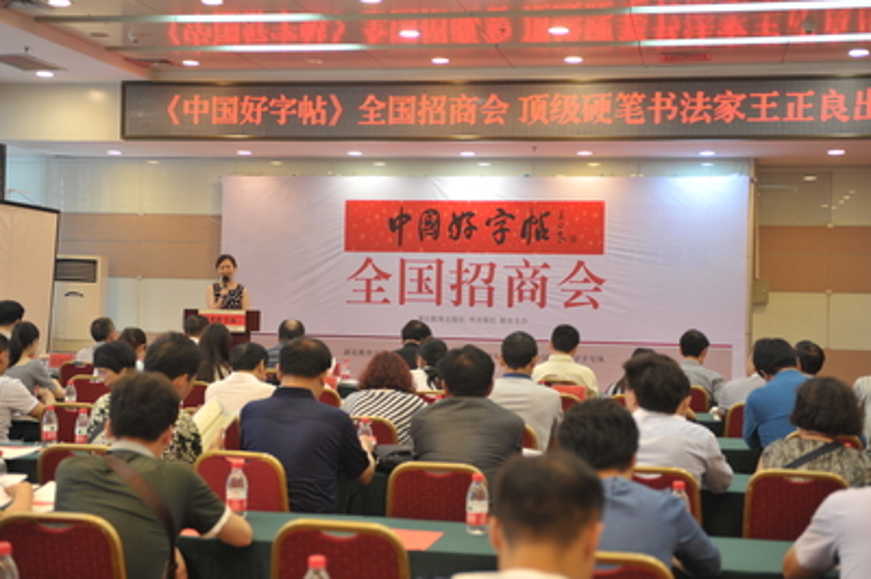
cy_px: 290
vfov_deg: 24.2
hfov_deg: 35.7
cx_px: 436
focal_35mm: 56
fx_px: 1354
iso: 640
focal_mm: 56
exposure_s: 1/30
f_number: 4
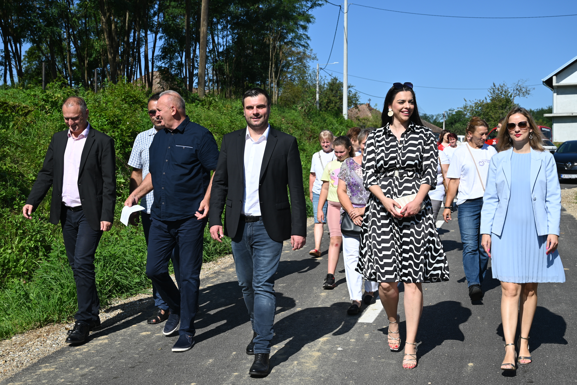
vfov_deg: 27.5
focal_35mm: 49
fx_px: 786
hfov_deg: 40.3
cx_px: 288
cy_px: 192
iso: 100
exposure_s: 1/400
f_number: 7.1
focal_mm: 49
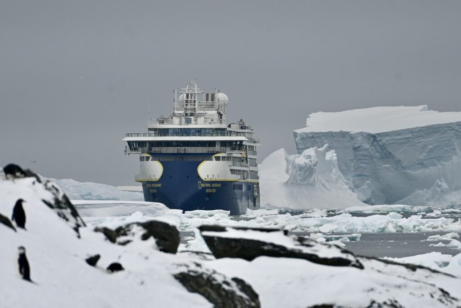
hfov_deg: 3.4
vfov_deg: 2.3
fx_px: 7684
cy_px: 154
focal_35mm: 600
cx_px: 230
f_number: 8
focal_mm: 400
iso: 180
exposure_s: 1/500
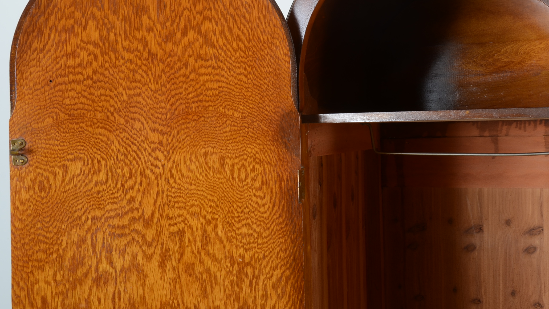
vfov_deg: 26.4
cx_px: 317
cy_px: 115
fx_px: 655
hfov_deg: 45.3
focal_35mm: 45
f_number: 13
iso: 125
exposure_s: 1/160
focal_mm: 24
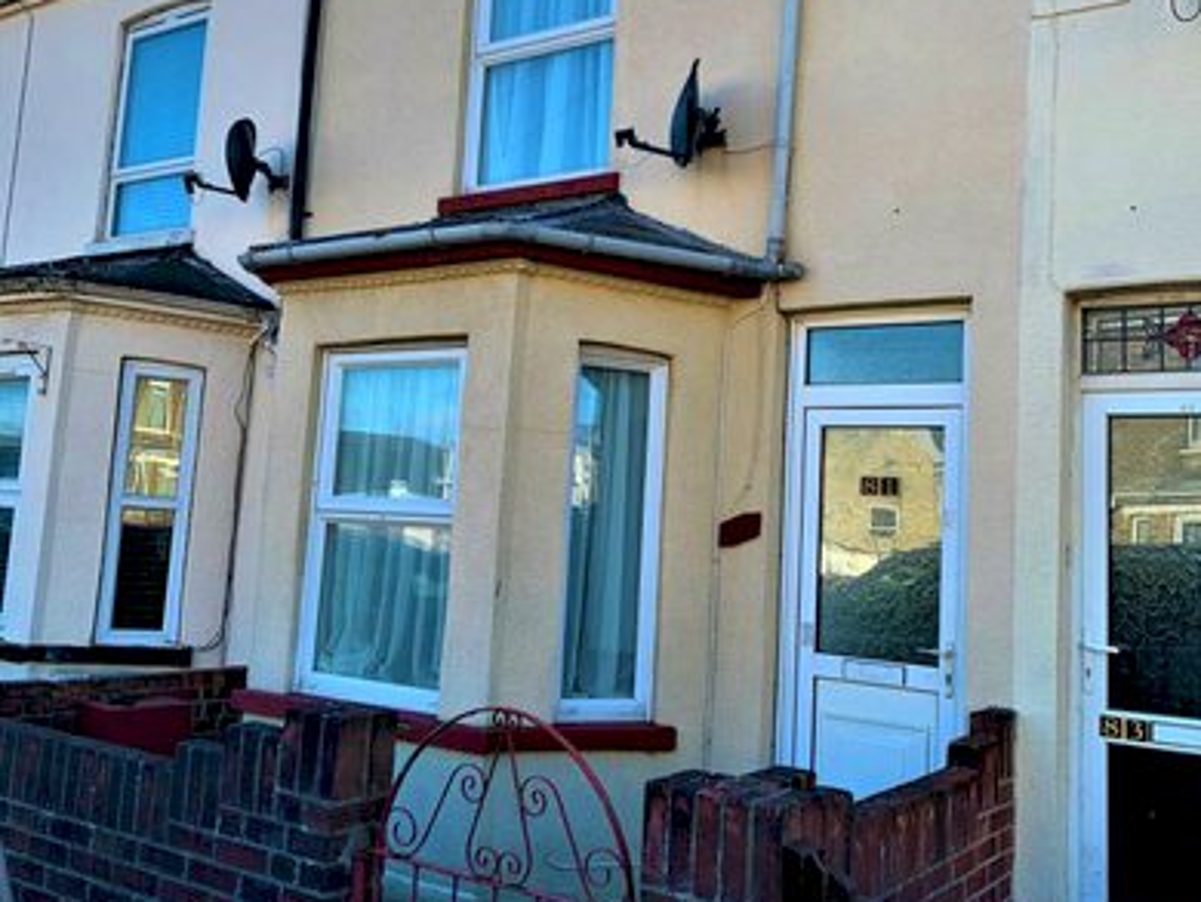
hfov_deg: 52.6
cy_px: 374
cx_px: 604
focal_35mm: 35
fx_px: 1215
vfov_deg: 40.6
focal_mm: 4.25
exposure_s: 1/605
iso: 25
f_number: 1.8
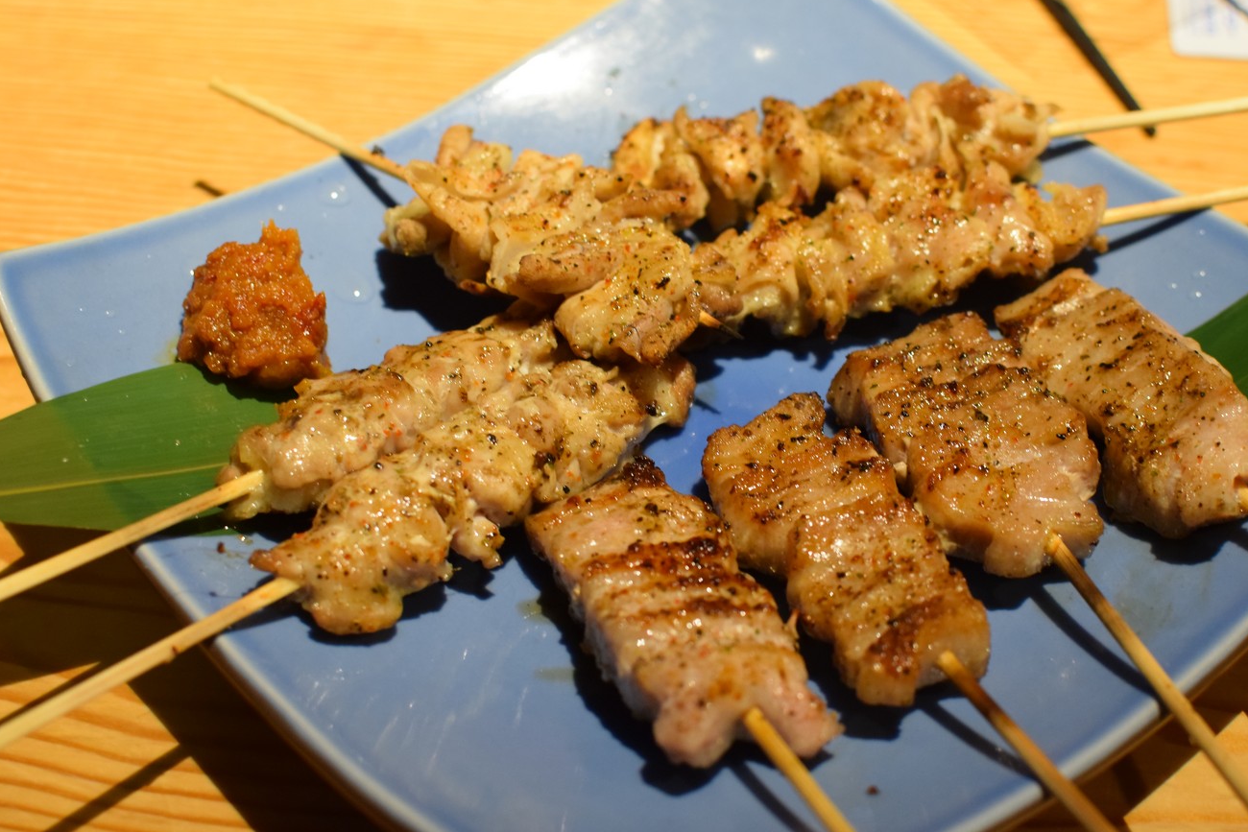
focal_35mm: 61
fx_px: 2100
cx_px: 686
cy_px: 421
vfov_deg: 22.4
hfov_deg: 33.1
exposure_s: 1/30
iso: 1250
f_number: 4.5
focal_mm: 35
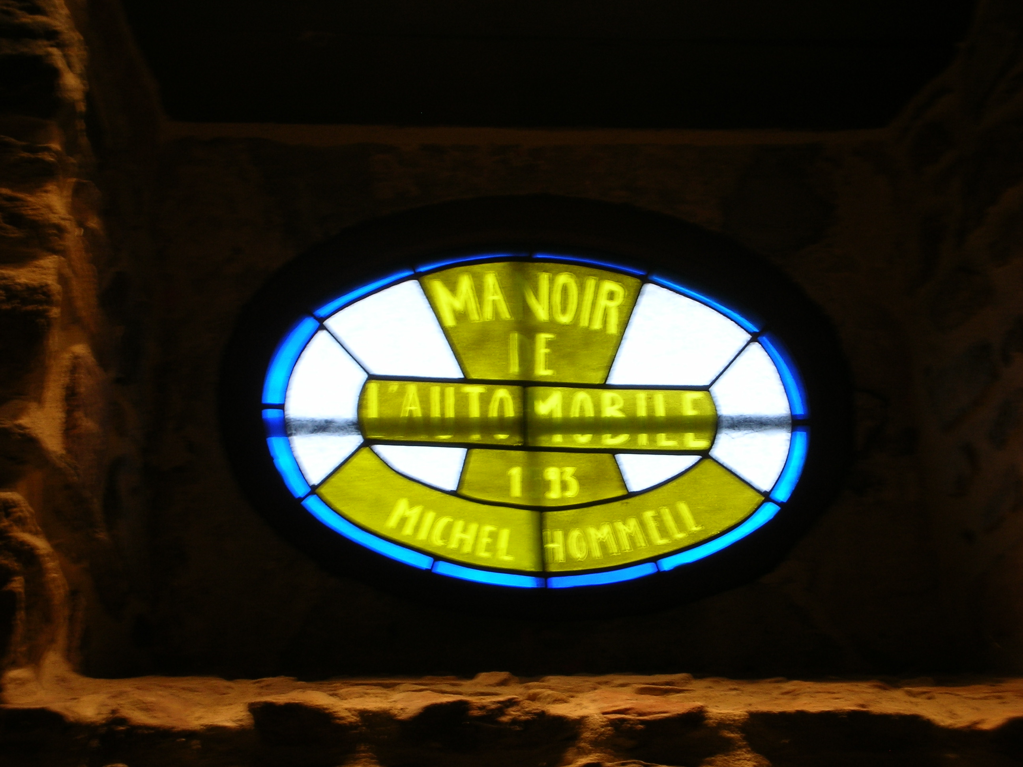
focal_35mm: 105
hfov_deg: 18.7
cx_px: 512
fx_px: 3103
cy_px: 384
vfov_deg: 14.1
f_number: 5.4
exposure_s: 1/13.7
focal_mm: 17.4
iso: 50
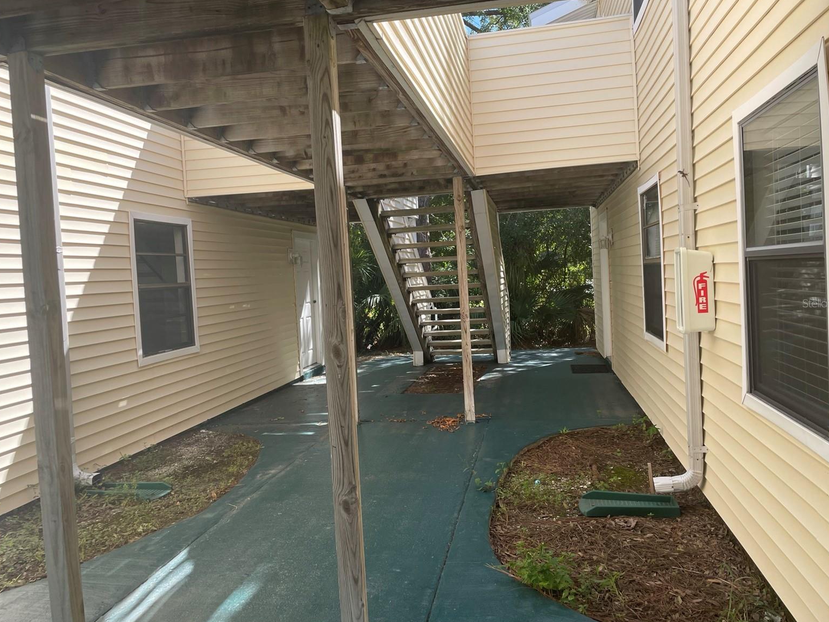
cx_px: 423
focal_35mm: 27
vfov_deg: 51.4
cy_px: 303
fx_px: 647
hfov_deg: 65.3
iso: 32
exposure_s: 1/666
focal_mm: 4.2
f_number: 1.6
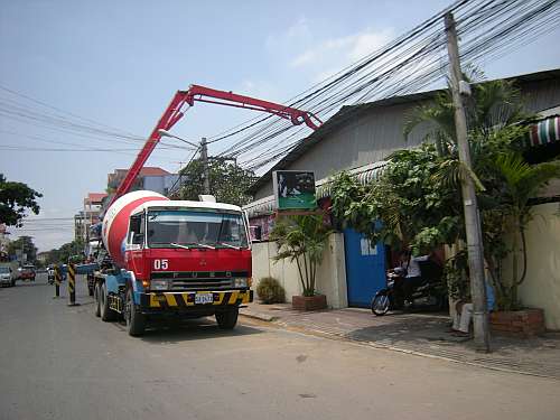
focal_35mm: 28
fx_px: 453
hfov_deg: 63.4
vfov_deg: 49.7
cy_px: 210
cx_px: 280
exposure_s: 1/284
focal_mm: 4.7
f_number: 5.6
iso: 64
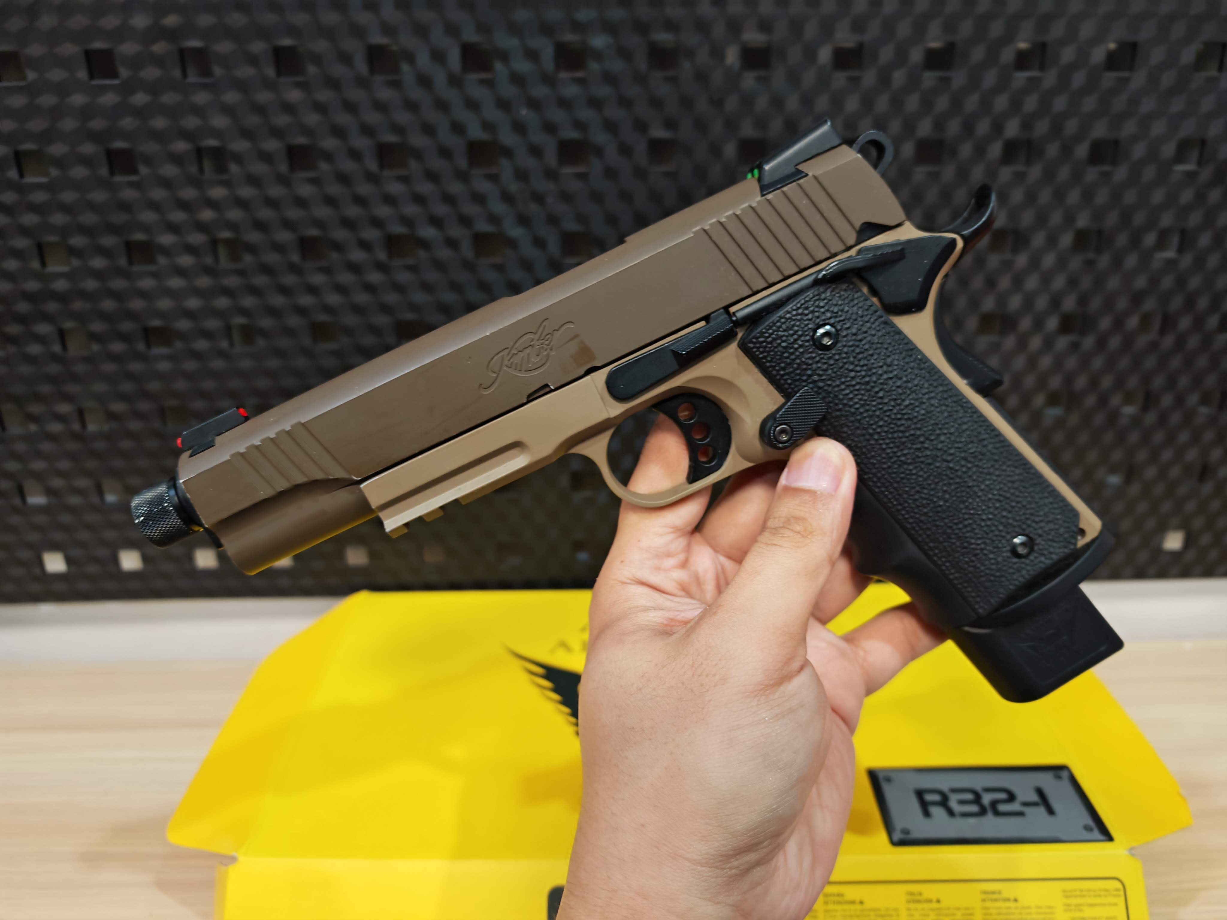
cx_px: 614
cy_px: 460
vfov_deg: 56.8
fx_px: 851
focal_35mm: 24
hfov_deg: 71.6
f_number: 2
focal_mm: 6.83
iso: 200
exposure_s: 1/33
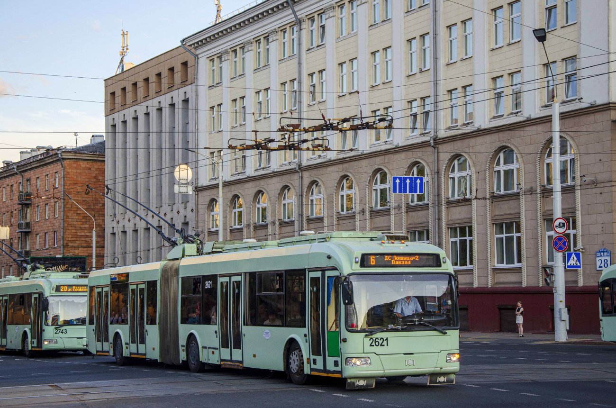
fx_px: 1229
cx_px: 308
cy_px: 204
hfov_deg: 28.1
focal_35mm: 72
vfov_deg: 18.8
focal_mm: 48
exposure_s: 1/320
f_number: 4.8
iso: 400
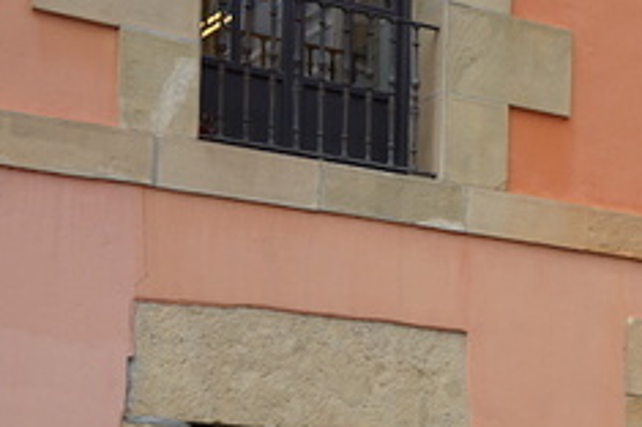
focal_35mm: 99
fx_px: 1763
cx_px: 951
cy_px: 594
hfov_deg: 18.4
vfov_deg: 13.2
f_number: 4.5
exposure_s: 1/200
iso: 100
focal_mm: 32
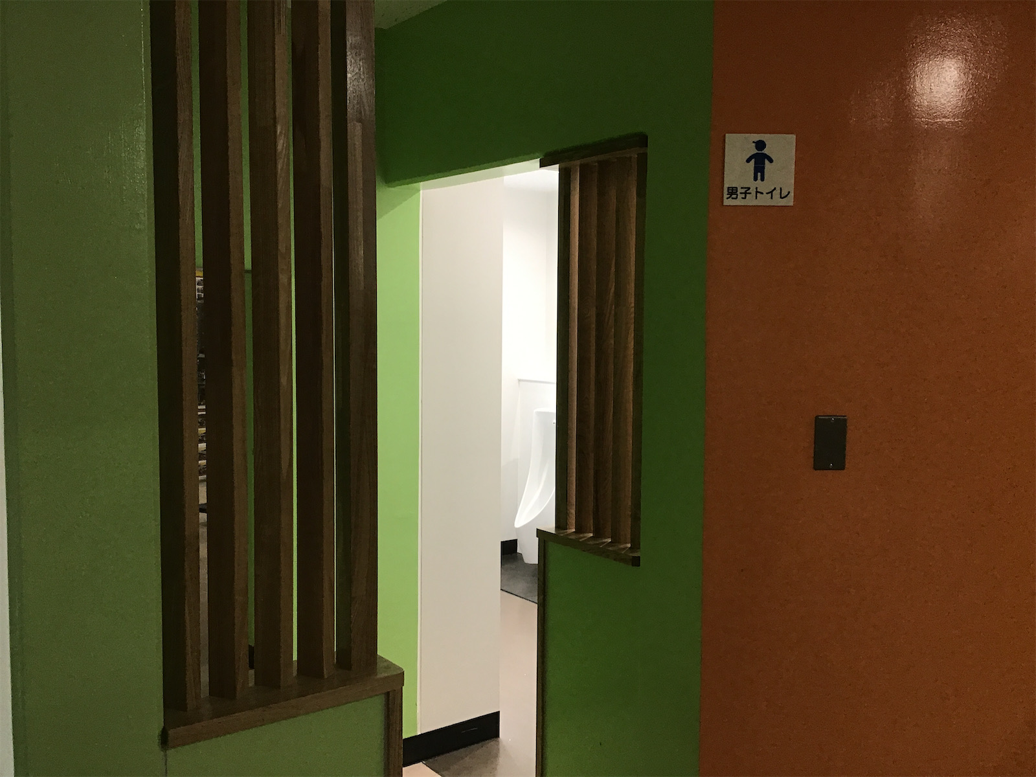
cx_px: 518
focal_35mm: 31
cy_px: 388
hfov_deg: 58.4
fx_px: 928
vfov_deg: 45.4
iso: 64
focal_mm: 3.3
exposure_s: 1/33
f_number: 2.4
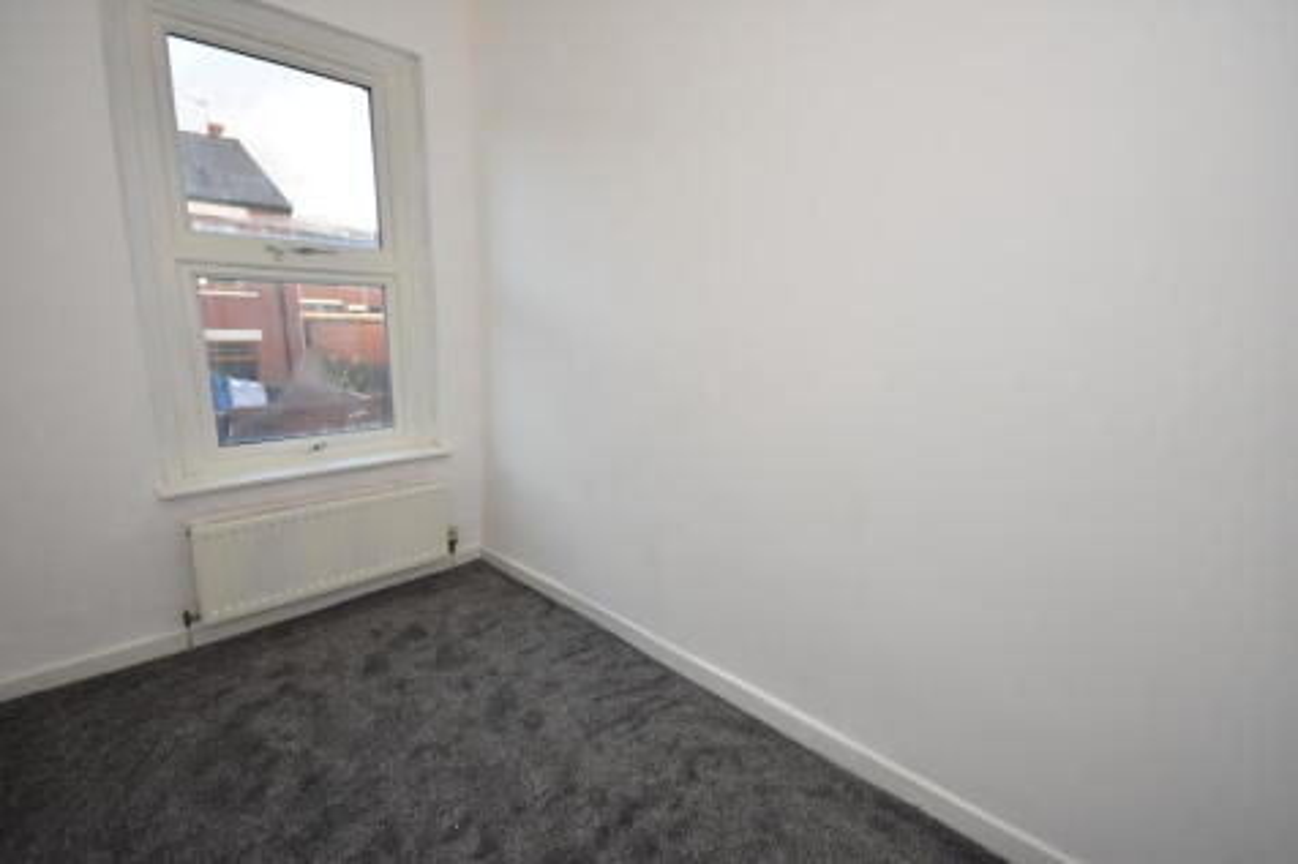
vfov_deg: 77.3
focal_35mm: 15
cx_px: 649
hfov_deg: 100.4
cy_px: 432
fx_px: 541
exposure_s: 1/125
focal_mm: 10
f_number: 4
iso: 800
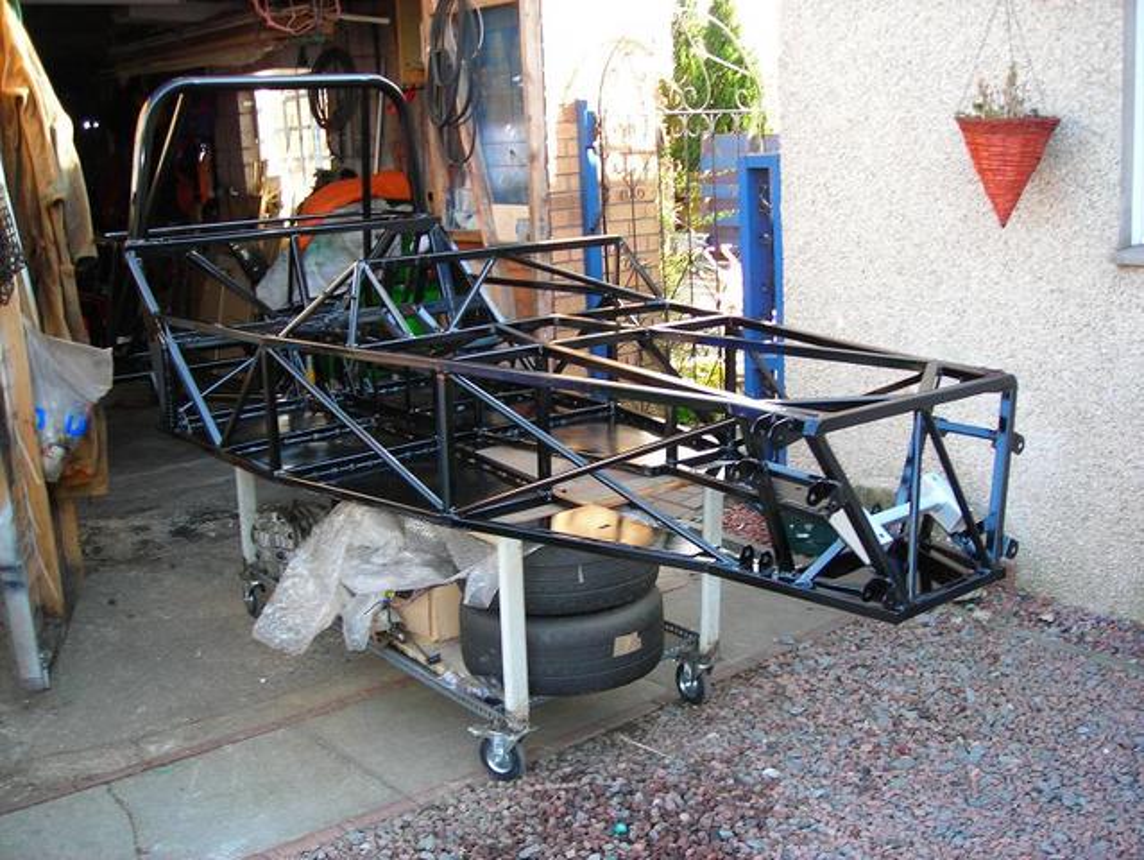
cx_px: 572
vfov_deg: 37.8
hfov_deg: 49.0
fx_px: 1257
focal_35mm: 38
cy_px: 430
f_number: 3.2
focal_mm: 6.3
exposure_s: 1/30
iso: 50
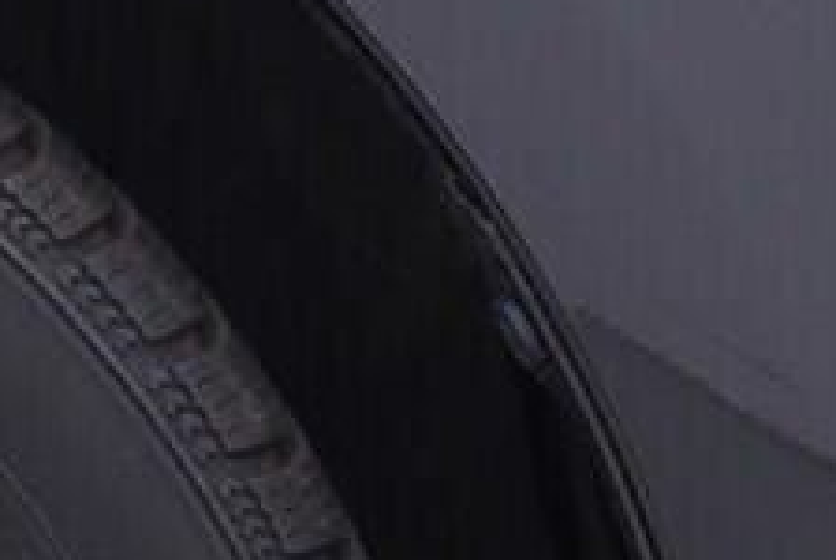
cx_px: -814
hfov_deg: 8.5
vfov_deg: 5.9
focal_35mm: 231
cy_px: 1015
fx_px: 5371
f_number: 3.5
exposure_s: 1/60
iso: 125
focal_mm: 24
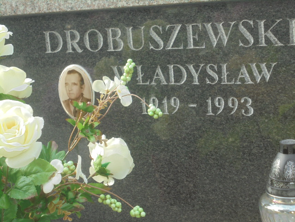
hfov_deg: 26.7
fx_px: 622
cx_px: 148
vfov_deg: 20.2
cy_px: 111
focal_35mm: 73
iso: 100
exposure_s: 1/125
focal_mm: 13.1
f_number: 6.1
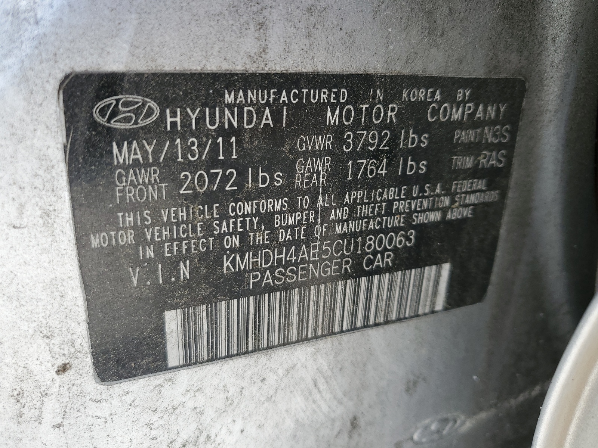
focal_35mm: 26
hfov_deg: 67.3
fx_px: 449
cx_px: 299
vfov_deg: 53.1
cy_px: 224
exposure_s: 1/400
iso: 50
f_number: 1.5
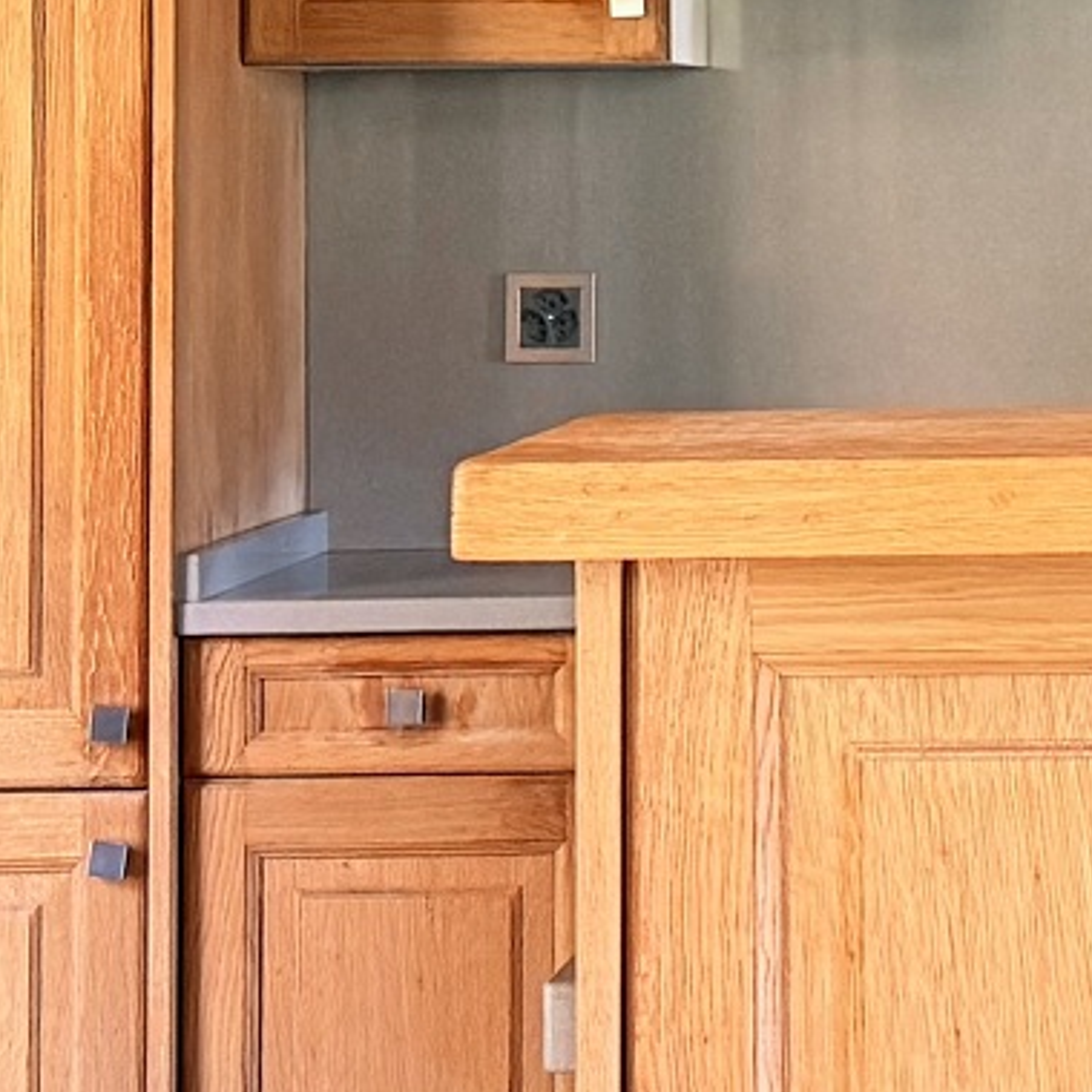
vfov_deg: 12.1
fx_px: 5104
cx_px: 1259
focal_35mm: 143
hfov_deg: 12.0
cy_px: -29
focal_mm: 6.76
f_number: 1.78
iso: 200
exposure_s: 1/60
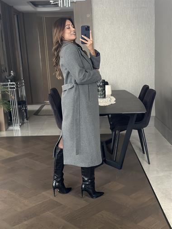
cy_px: 114
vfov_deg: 39.6
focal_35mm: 48
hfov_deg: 30.3
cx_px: 86
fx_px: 318
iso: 640
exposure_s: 1/40
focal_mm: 6.86
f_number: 1.78
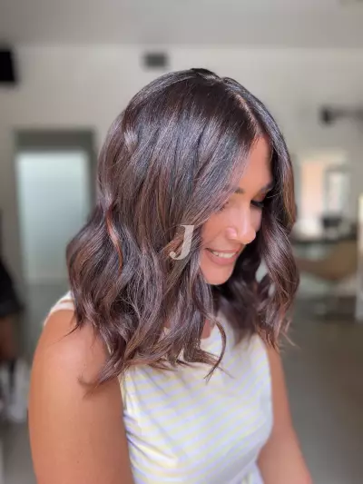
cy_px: 242
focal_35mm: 26
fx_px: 363
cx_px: 182
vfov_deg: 67.3
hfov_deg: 53.1
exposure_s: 1/121
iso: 64
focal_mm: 5.7
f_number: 1.5
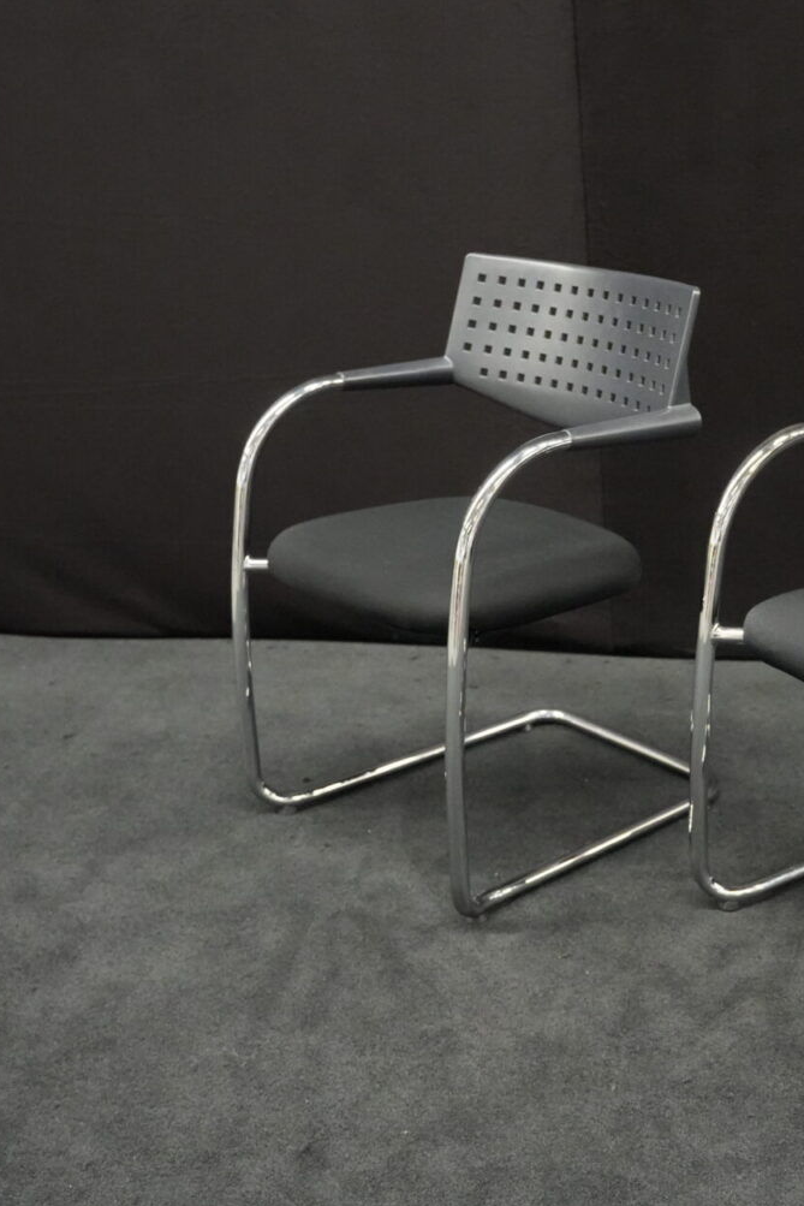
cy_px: 613
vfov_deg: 40.3
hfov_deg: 26.4
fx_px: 1641
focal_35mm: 49
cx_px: 756
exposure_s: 1/100
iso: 12800
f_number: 4
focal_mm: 32
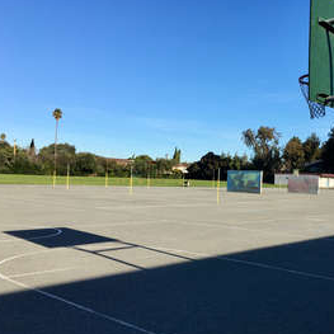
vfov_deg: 42.8
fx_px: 426
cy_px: 177
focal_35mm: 39
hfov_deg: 41.7
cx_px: 248
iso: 25
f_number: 2.2
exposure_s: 1/1538
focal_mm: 4.15
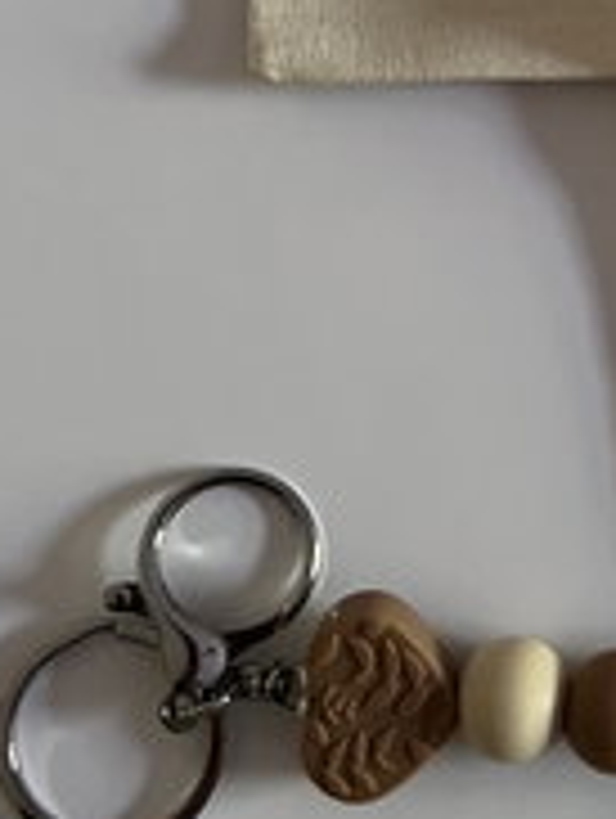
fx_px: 1799
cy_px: 106
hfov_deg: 18.4
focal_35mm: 76
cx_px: 742
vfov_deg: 25.0
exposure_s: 1/60
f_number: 1.5
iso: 500
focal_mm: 5.7
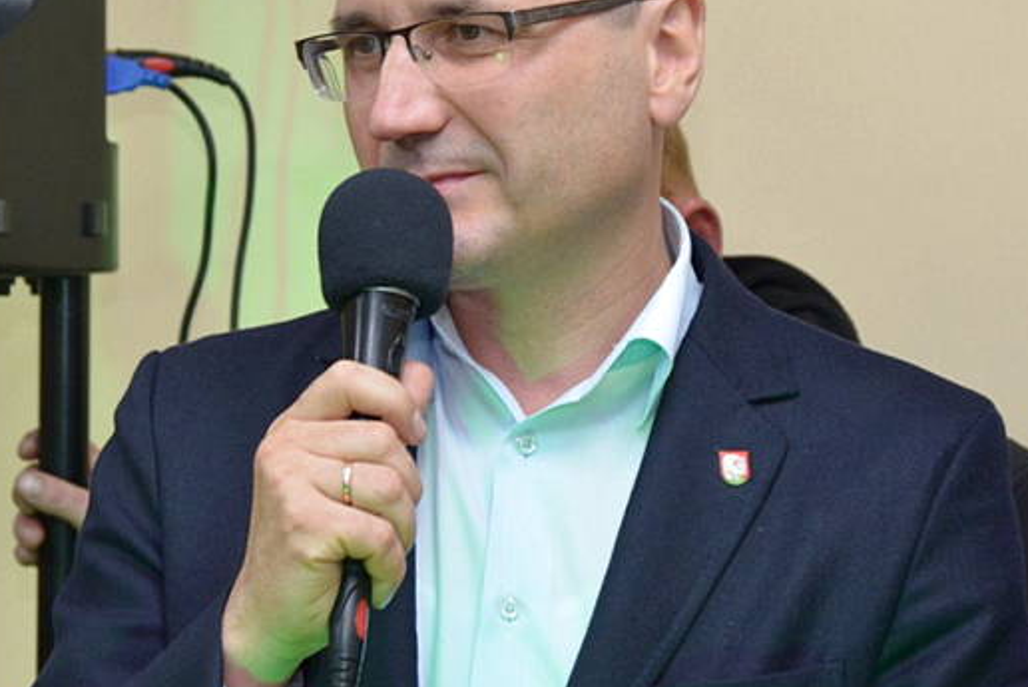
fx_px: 4658
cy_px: 317
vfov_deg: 8.4
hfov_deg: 12.6
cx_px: 375
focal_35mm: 163
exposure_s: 1/60
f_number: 5.3
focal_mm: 66
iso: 900
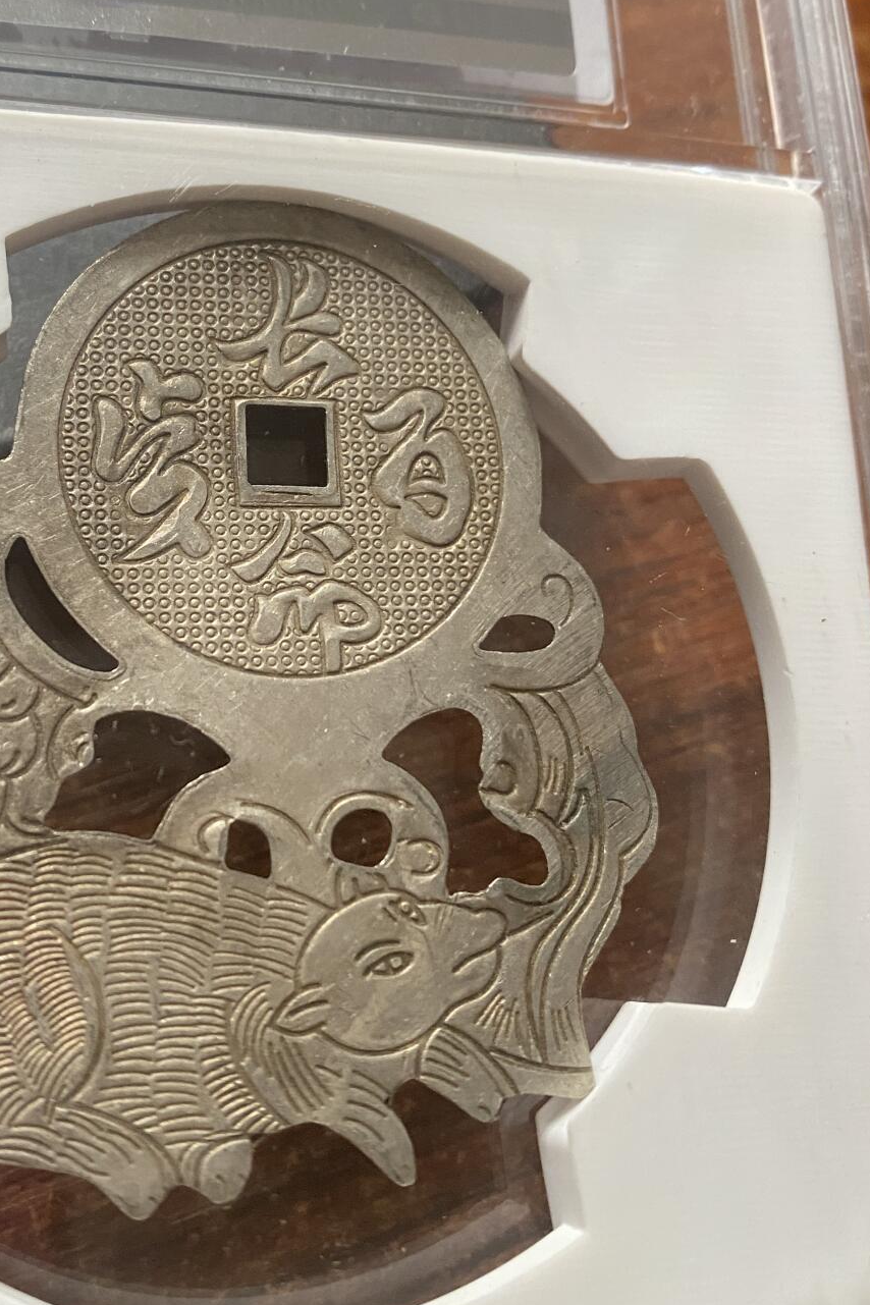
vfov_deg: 50.6
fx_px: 1377
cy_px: 569
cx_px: 277
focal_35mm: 38
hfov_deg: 34.7
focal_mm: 4.25
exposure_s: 1/60
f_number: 1.8
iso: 250
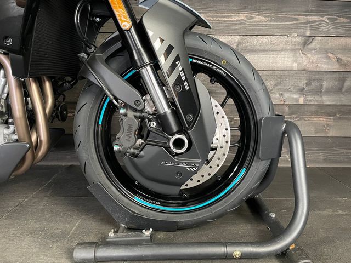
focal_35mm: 26
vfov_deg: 53.1
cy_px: 132
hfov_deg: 67.3
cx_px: 176
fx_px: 264
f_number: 1.6
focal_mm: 4.2
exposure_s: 1/33
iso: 500
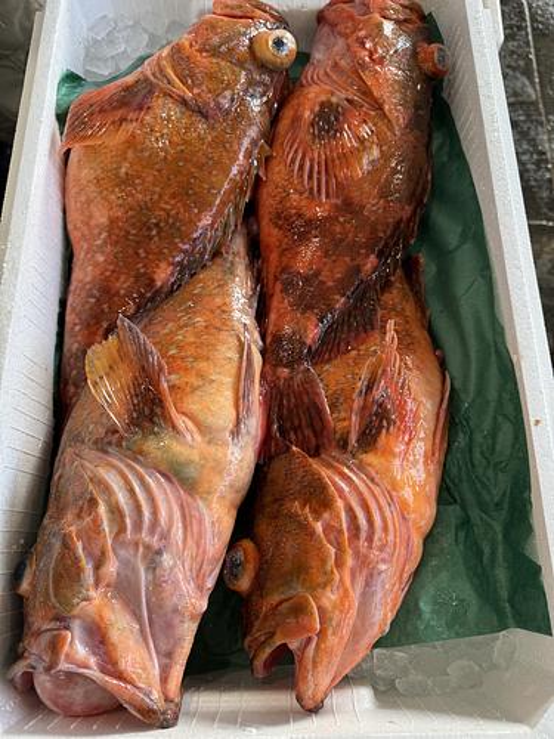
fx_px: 512
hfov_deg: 56.8
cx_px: 277
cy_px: 370
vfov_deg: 71.6
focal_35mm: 24
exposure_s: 1/121
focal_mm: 6.76
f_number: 1.78
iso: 80
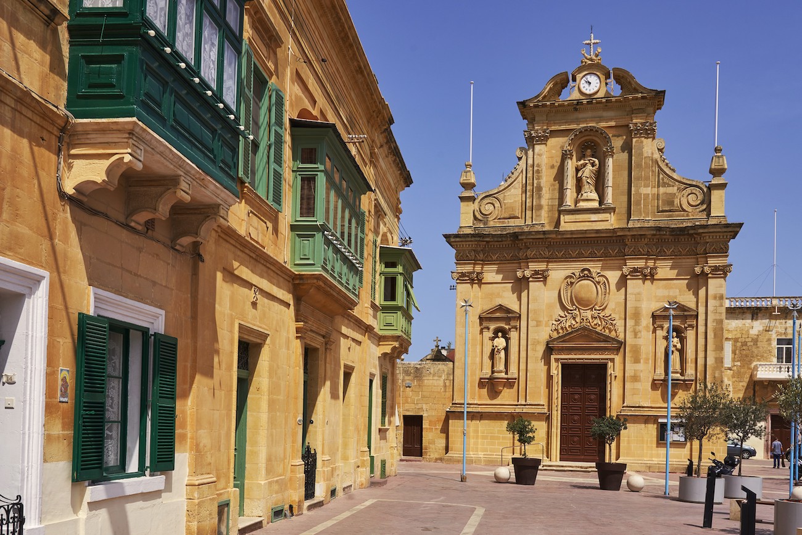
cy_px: 268
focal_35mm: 24
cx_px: 401
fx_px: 535
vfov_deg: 53.1
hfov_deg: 73.7
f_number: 14
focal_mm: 24
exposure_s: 1/200
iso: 100
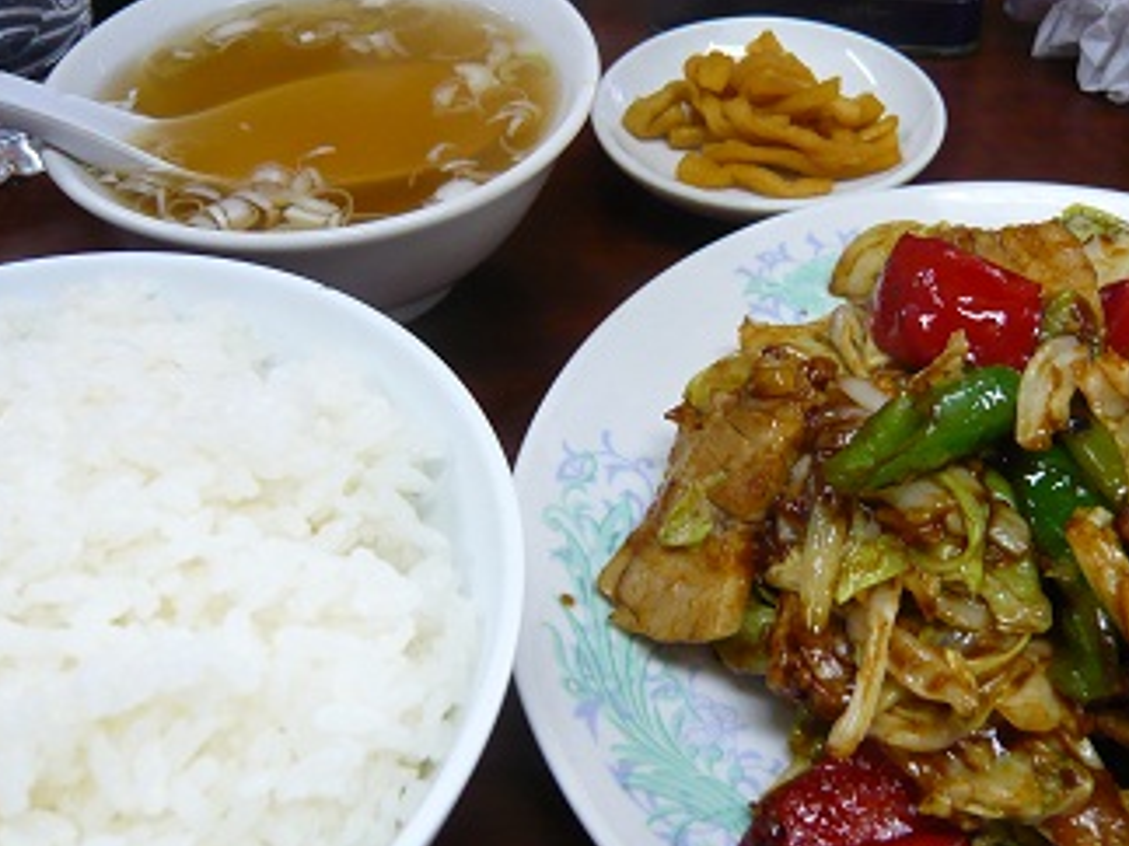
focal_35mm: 40
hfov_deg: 46.6
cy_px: 406
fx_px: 1304
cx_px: 669
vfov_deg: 35.9
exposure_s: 1/20
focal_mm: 4.6
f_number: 2.8
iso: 200
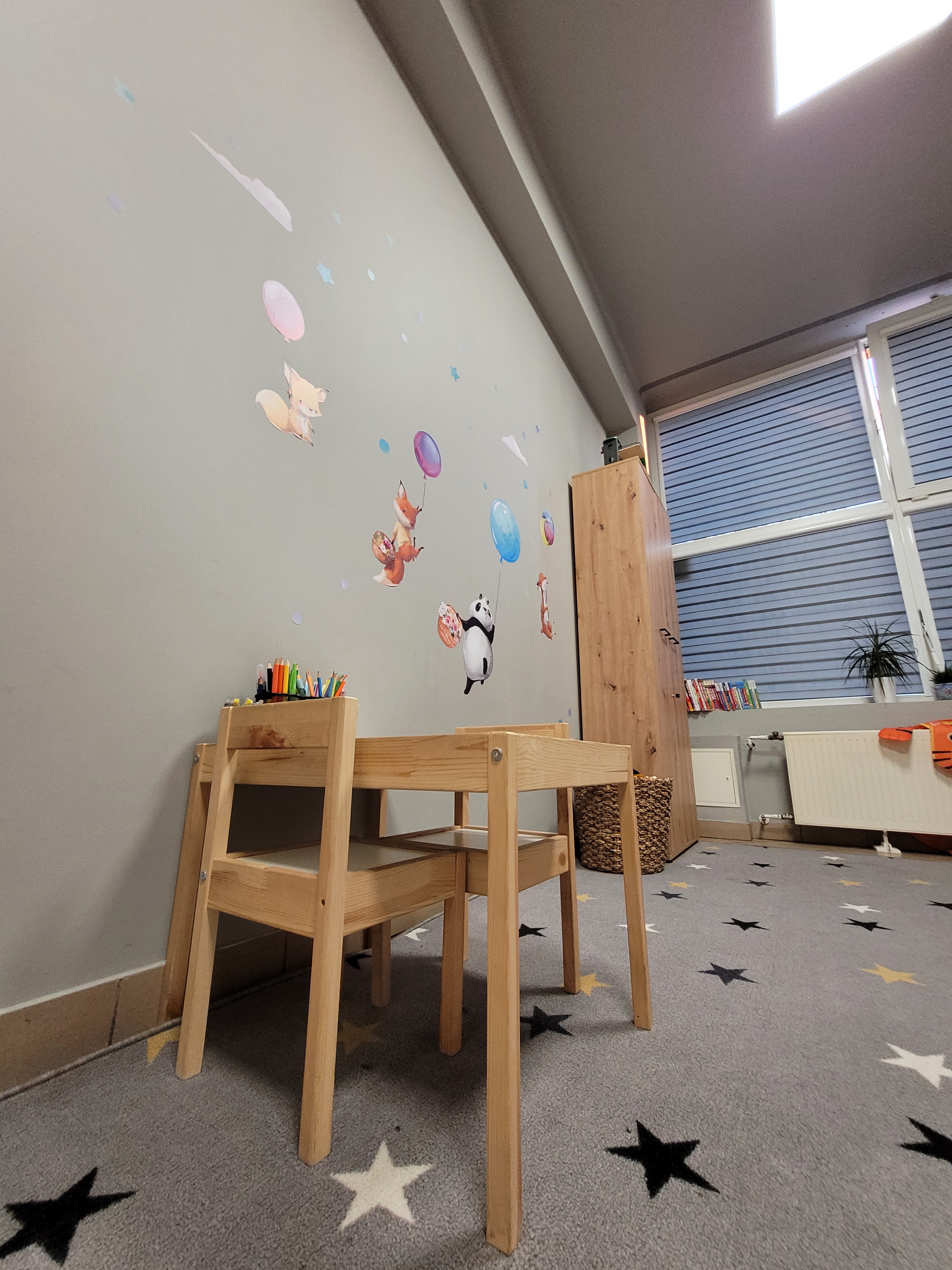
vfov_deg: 106.2
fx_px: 477
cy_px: 635
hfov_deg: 89.9
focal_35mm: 13
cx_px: 476
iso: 400
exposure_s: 1/50
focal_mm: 1.74
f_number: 2.2
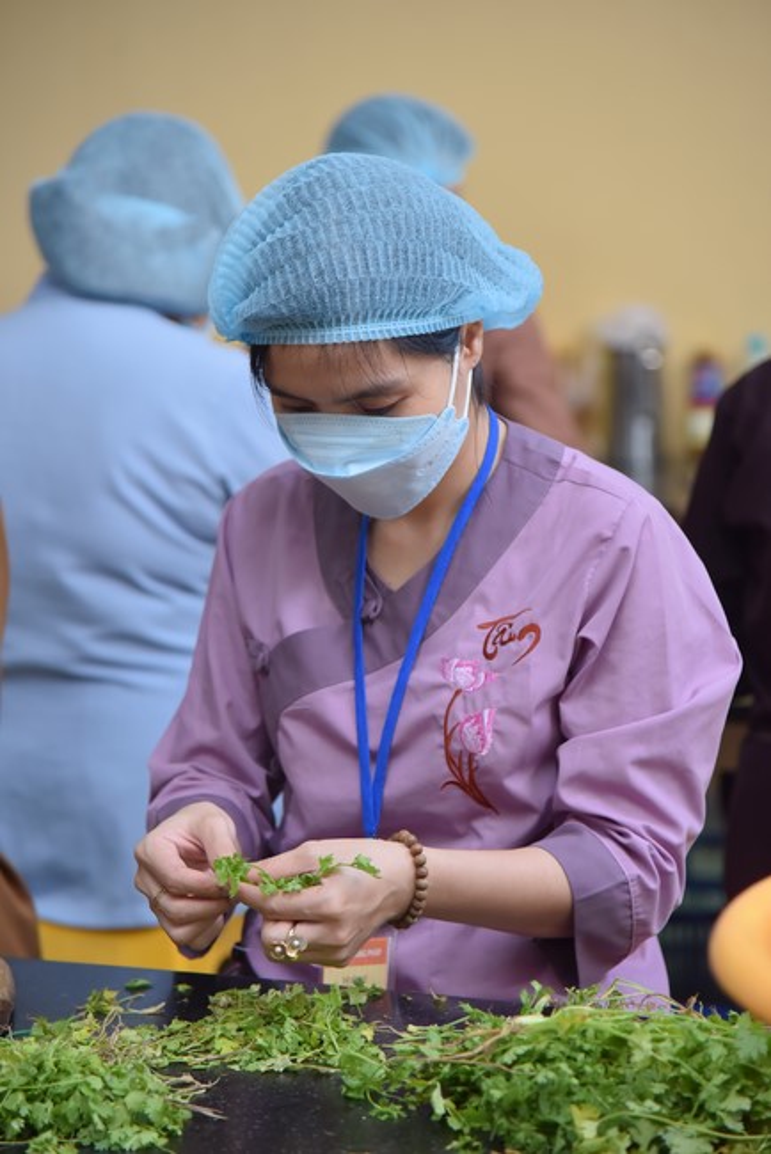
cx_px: 386
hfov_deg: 11.4
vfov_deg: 17.1
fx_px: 3851
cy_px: 577
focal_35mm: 120
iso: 1000
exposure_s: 1/125
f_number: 4
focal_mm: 120
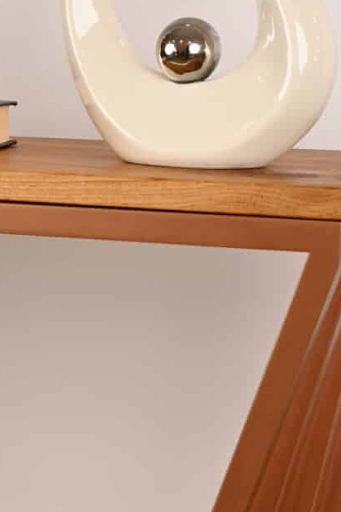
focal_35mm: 153
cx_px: -79
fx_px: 2172
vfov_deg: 13.0
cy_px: 625
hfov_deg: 8.9
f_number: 5.6
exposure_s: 1/10
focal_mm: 37
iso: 80
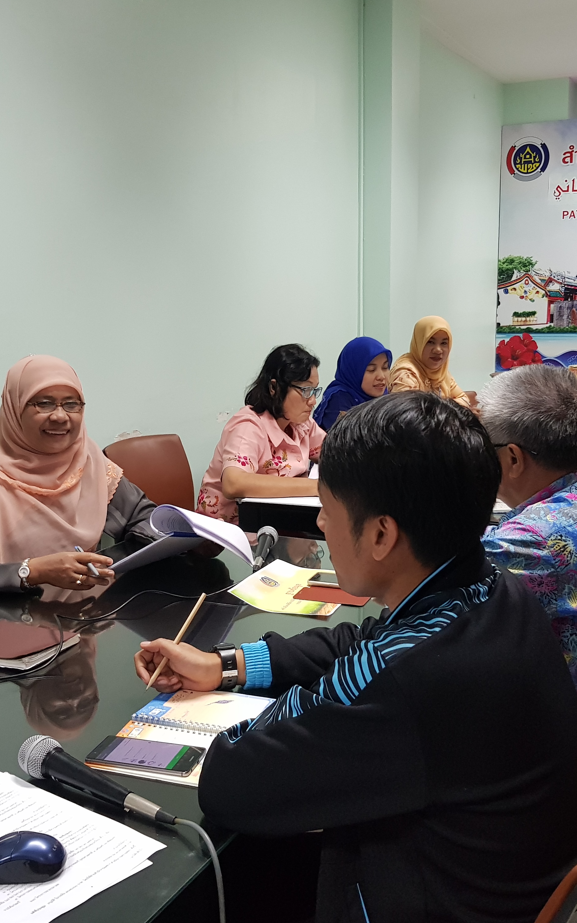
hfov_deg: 34.4
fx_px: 931
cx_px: 275
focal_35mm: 37
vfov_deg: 52.7
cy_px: 460
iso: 250
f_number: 1.7
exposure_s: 1/50
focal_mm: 4.3
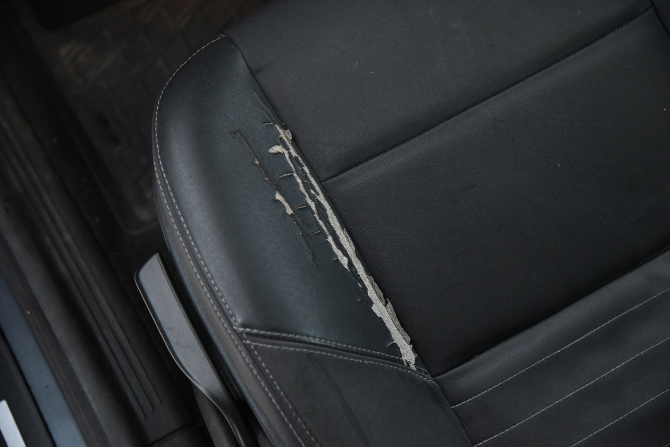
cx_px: 335
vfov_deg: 23.4
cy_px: 224
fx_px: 1080
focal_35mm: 58
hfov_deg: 34.5
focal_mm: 58
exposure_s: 1/15
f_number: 4
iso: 4000
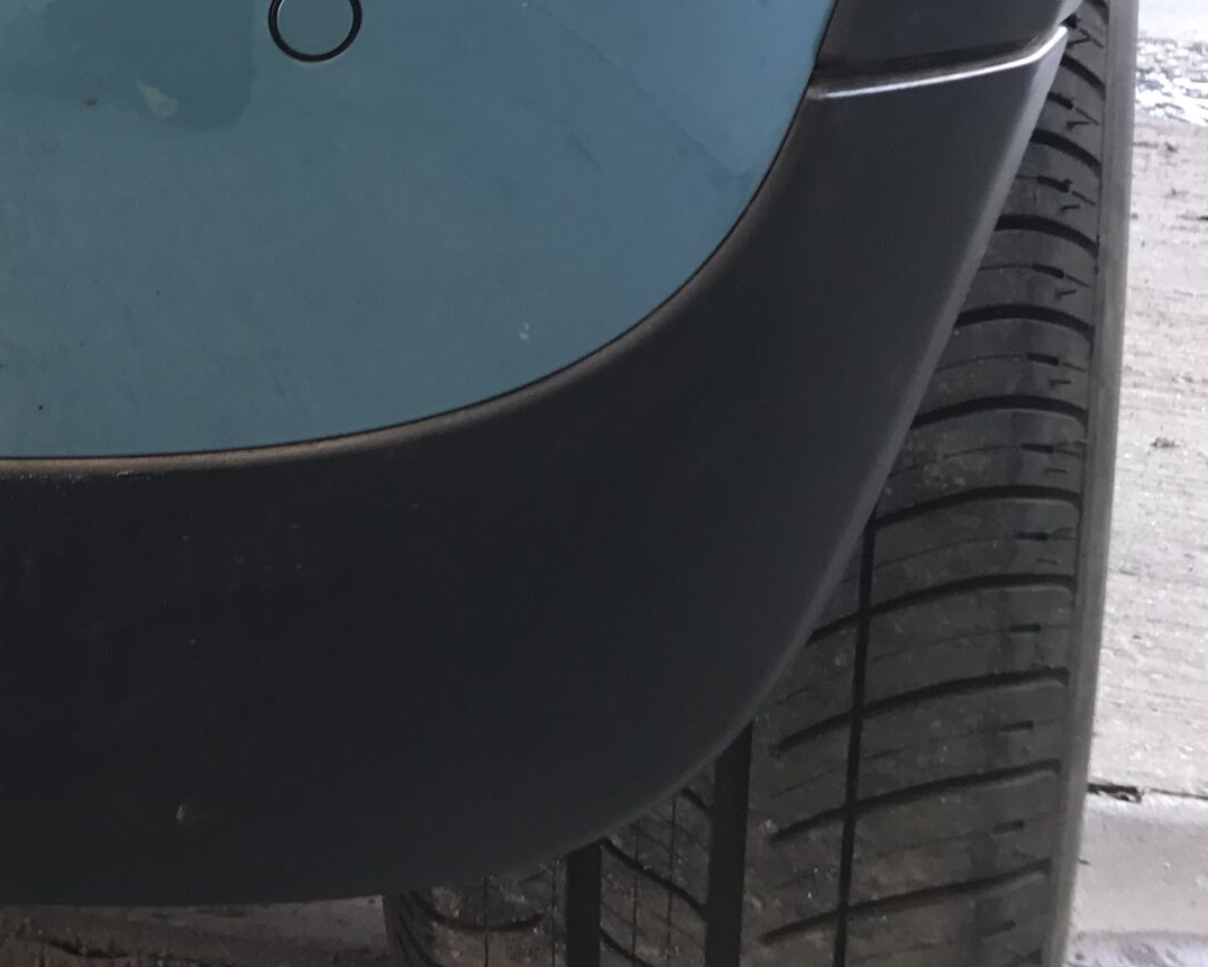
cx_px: -120
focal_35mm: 65
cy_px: -64
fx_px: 2324
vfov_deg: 22.3
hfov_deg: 26.8
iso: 25
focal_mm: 3.99
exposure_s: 1/50
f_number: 1.8
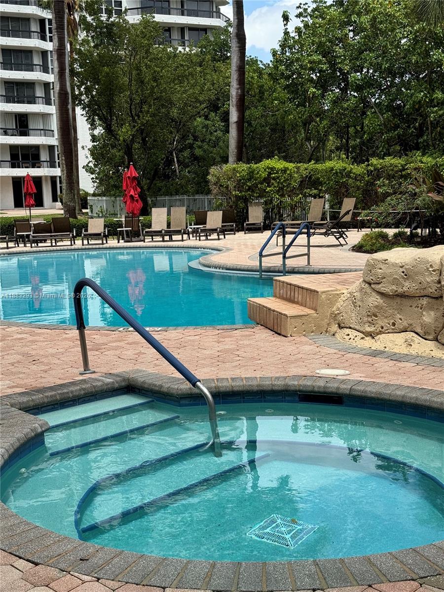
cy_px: 296
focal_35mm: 48
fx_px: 821
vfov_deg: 39.7
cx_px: 222
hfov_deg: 30.3
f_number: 1.78
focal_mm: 6.76
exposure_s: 1/3257
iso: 64
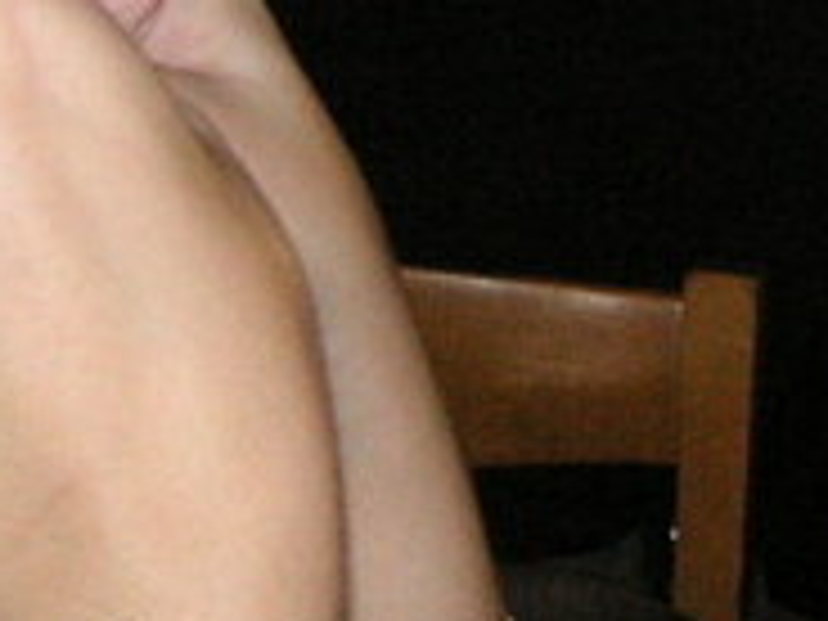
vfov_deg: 9.1
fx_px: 3851
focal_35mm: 161
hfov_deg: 12.1
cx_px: 914
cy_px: -126
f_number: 2.8
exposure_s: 1/45
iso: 160
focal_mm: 6.1
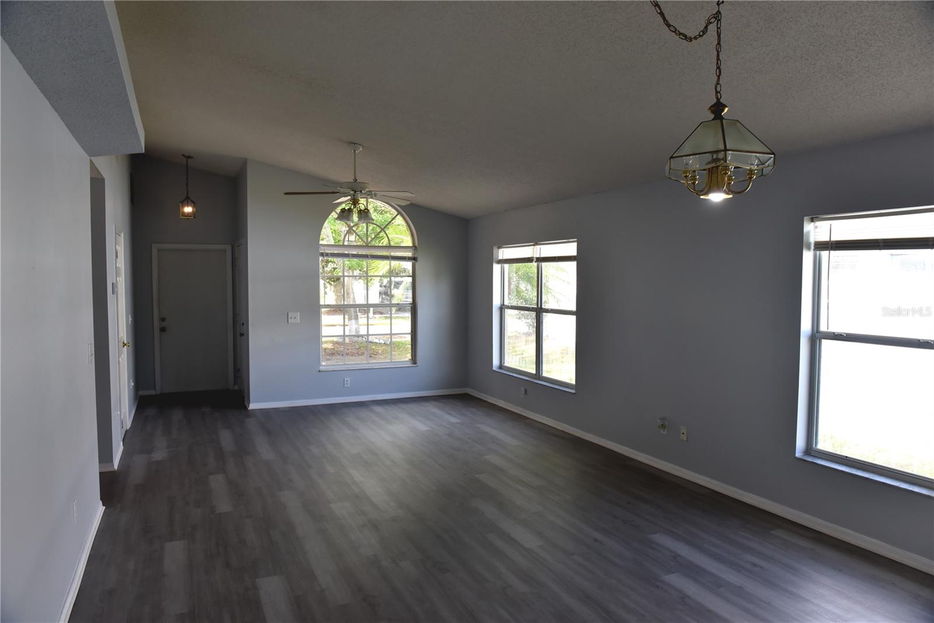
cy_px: 312
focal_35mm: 24
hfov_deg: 73.7
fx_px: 623
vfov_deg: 53.1
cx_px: 467
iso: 1100
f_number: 6.7
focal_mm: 24
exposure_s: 1/250
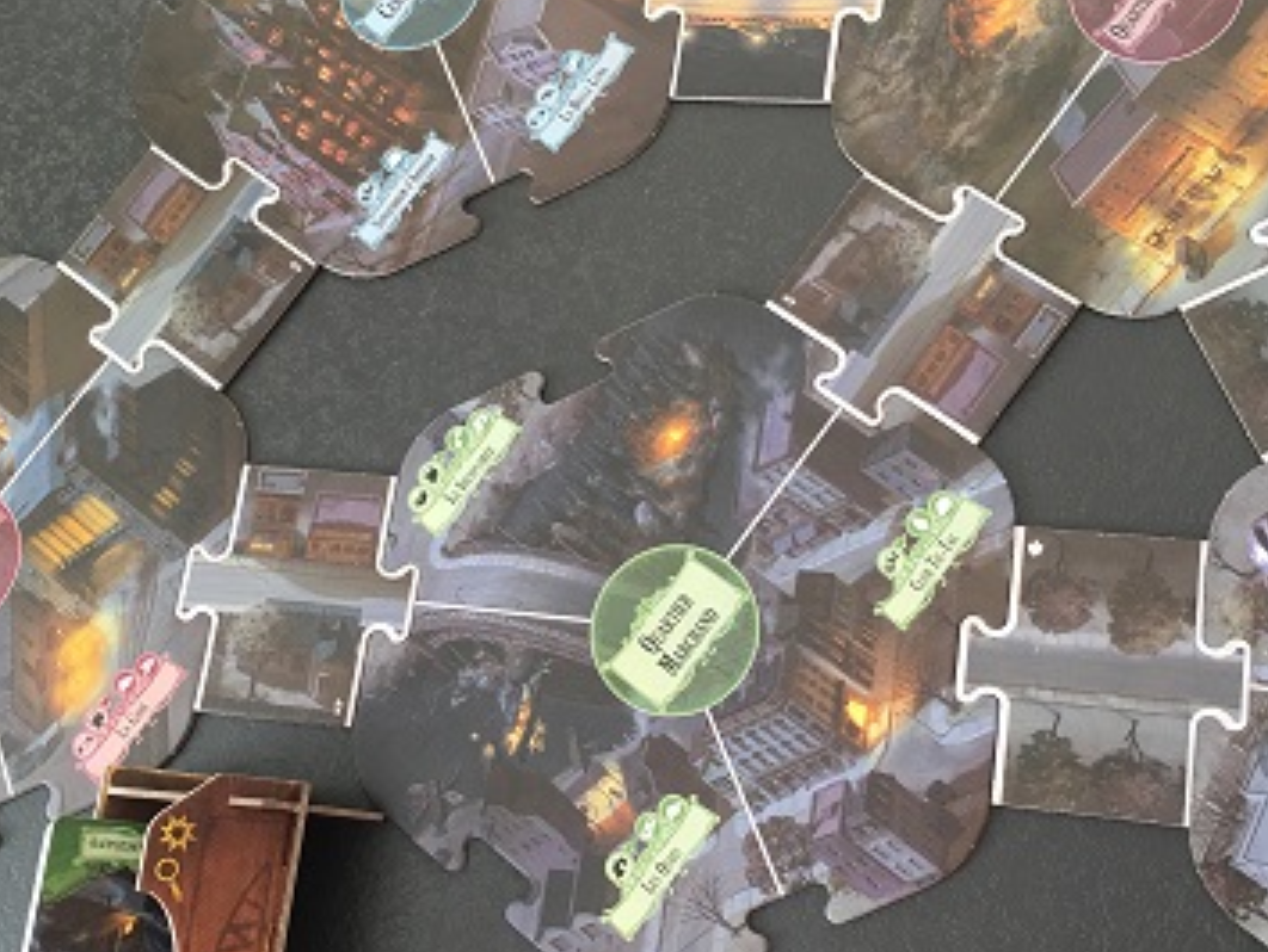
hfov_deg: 41.9
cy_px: 508
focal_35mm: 45
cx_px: 727
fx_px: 1649
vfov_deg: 32.2
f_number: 2.2
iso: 32
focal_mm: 4.15
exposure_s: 1/17
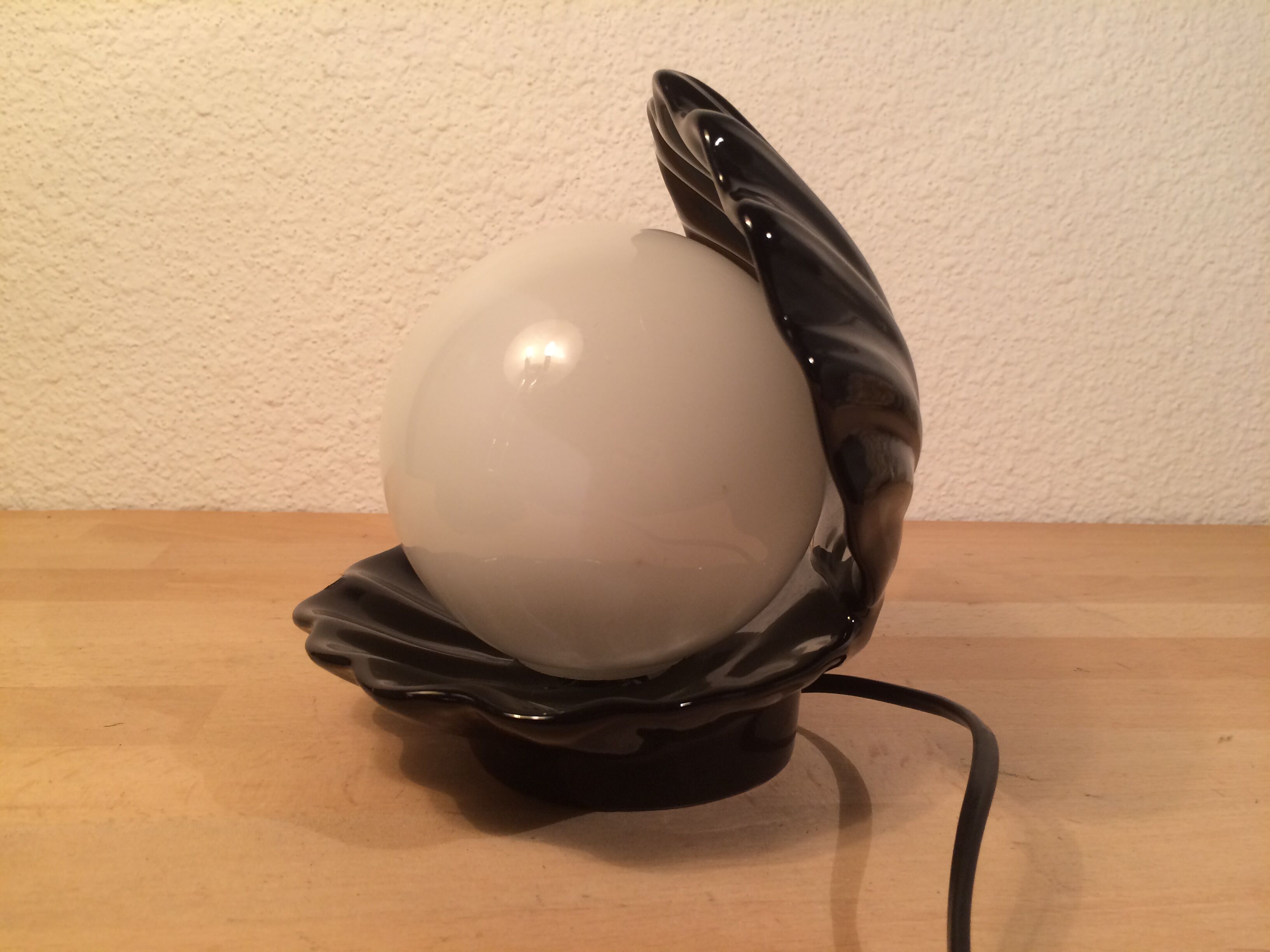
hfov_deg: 61.7
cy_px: 476
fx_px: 1064
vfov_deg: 48.2
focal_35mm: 29
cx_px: 635
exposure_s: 1/33
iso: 64
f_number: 2.2
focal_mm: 4.15
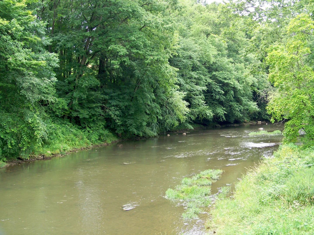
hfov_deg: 37.5
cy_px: 118
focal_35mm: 51
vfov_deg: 28.6
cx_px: 157
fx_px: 463
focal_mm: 10.5
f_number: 3.2
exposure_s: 1/100
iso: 80
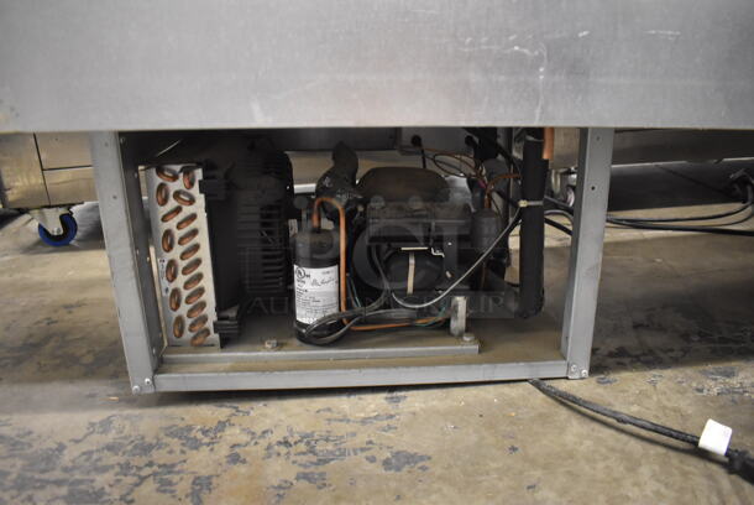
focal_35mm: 27
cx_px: 377
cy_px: 252
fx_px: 566
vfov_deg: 48.0
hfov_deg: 67.3
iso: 2800
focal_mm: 18
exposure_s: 1/30
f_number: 3.5
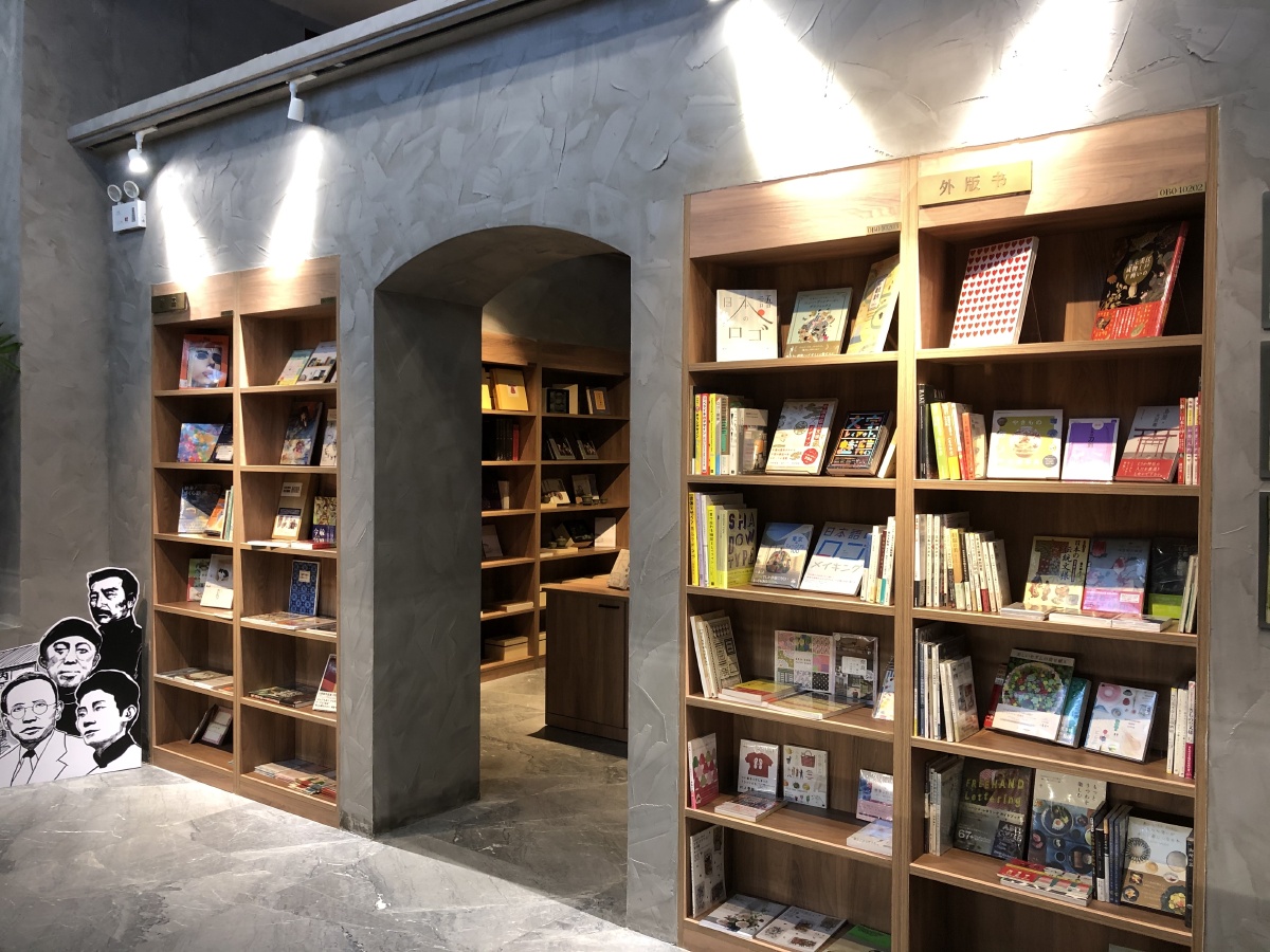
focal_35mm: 28
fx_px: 1027
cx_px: 635
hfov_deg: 63.4
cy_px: 476
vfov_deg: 49.7
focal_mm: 4
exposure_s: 1/17
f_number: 1.8
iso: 40
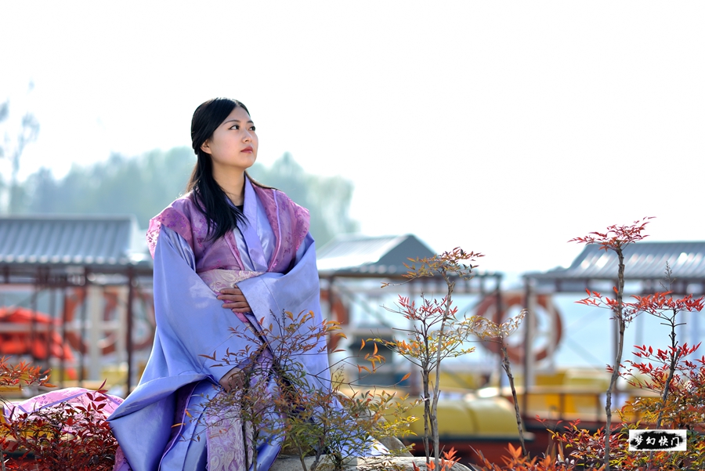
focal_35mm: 105
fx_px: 2057
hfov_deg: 19.4
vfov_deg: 13.1
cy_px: 236
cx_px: 352
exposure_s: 1/1250
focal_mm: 105
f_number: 2.8
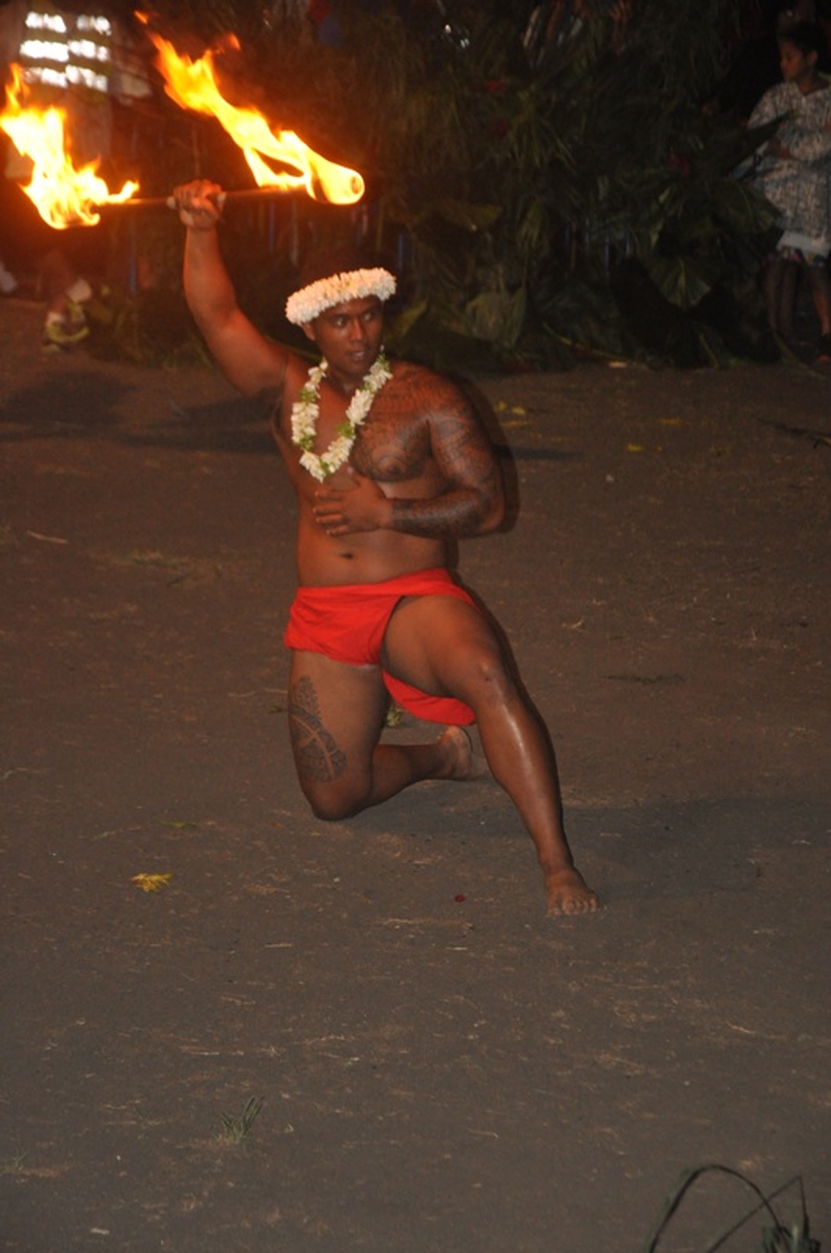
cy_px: 626
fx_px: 3907
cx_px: 416
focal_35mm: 112
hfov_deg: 12.1
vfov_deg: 18.2
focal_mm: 75
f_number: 5.3
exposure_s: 1/60
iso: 1250
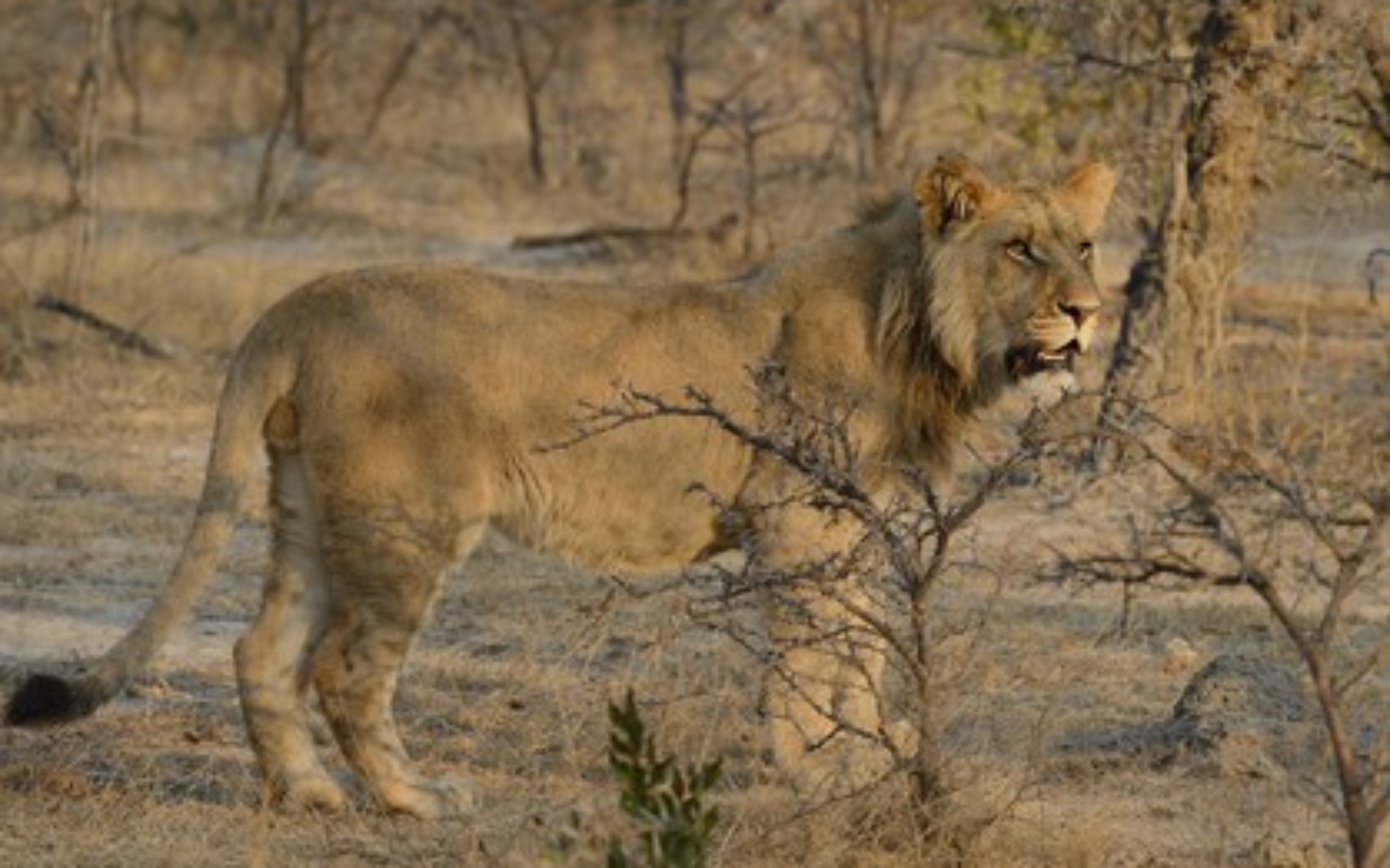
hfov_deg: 10.2
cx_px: 695
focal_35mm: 205
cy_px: 426
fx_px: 7764
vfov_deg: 6.4
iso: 400
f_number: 8
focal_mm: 200
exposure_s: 1/400
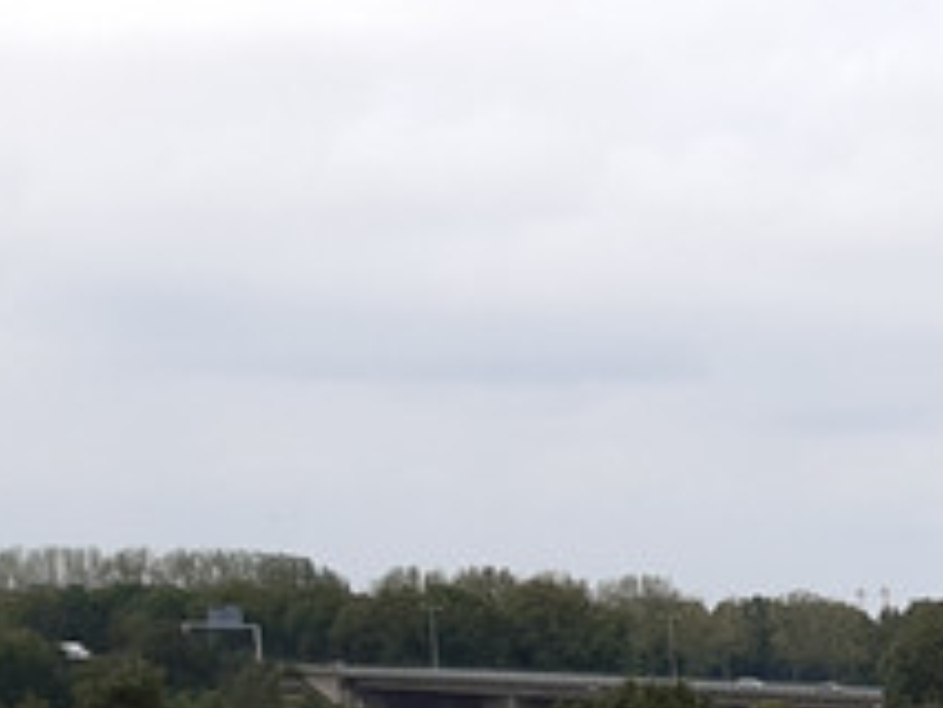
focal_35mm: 130
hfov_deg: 13.0
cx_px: 1915
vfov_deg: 10.0
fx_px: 3543
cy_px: 1677
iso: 40
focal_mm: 3.92
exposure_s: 1/1167
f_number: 1.7
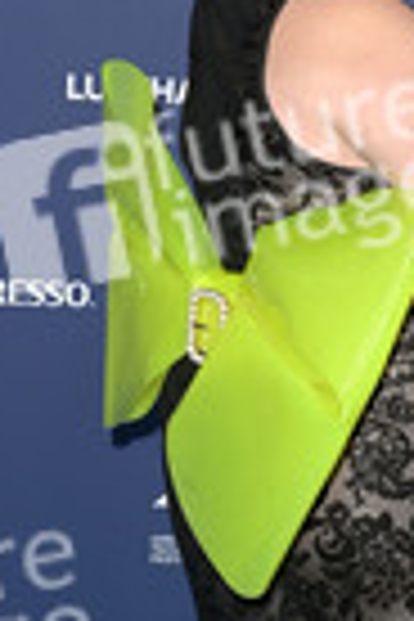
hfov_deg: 10.3
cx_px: 351
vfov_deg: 15.4
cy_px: 414
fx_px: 2294
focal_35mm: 133
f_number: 5.6
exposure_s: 1/250
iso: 800
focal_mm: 46
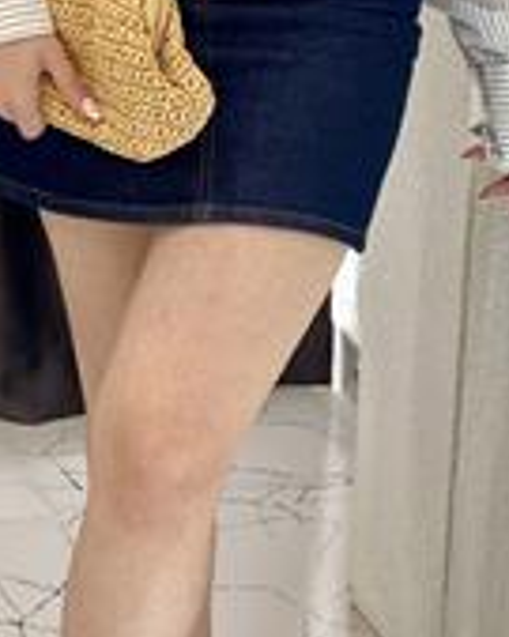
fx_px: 2337
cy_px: 364
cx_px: 249
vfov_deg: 15.5
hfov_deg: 12.4
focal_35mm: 124
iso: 80
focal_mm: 6
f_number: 2
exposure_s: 1/122
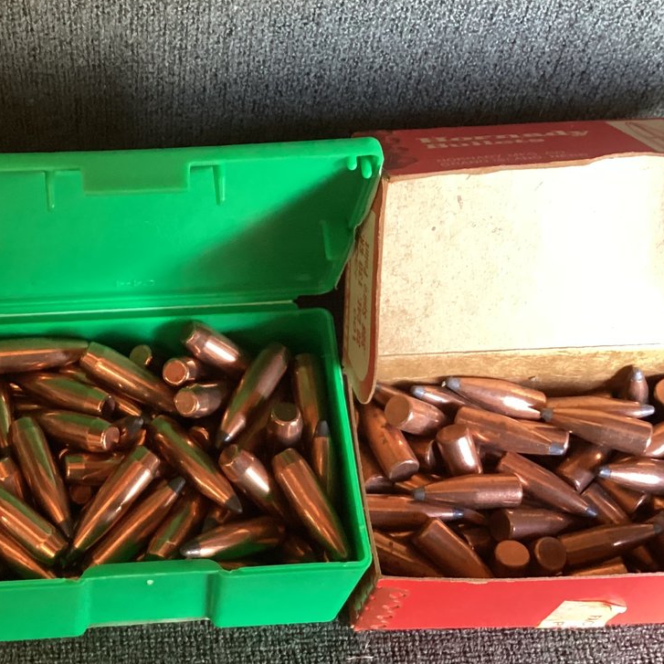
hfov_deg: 29.4
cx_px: 132
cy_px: 381
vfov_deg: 30.0
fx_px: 1237
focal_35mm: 57
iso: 400
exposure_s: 1/33
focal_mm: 3.3
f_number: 2.4
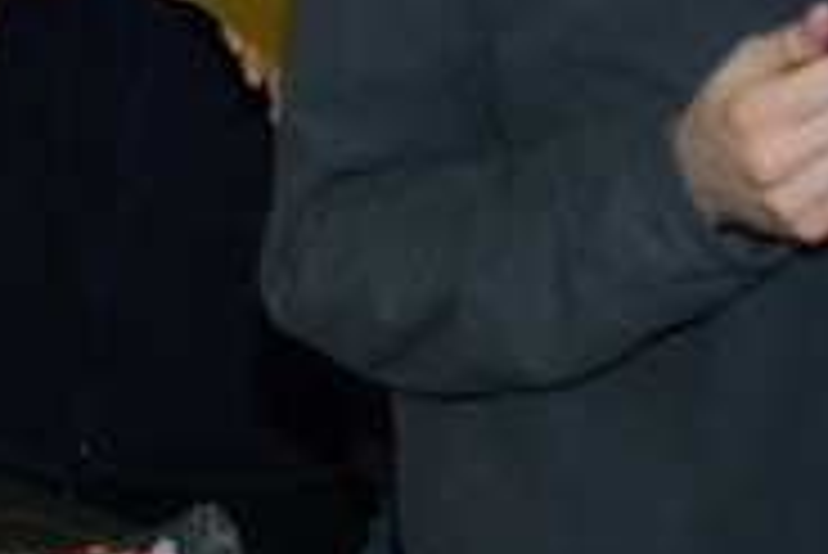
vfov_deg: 6.2
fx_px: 5087
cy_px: -239
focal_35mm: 221
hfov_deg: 8.5
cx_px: -1161
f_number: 4
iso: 250
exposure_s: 1/50
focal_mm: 28
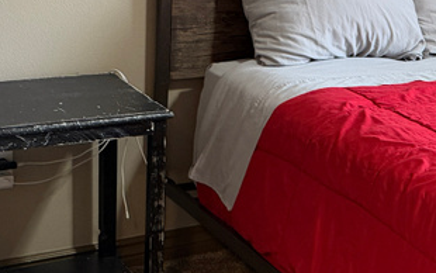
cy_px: 83
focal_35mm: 84
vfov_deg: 15.5
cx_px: 549
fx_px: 998
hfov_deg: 22.4
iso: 320
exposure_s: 1/60
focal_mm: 6.76
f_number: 1.78
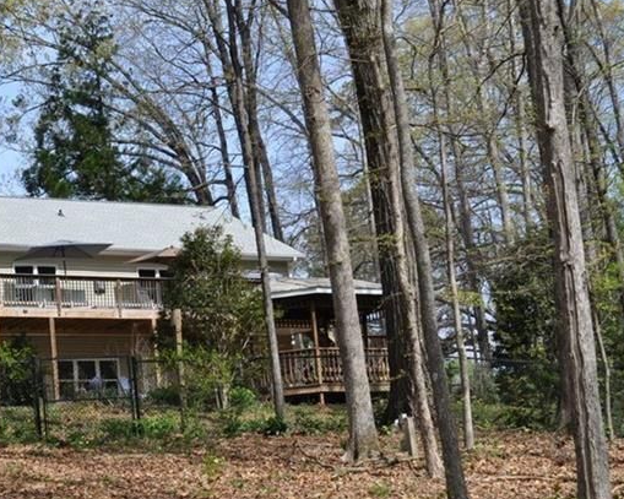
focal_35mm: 82
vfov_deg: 18.7
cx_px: 143
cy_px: 285
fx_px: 1513
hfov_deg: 23.0
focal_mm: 29
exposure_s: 1/400
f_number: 10
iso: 200
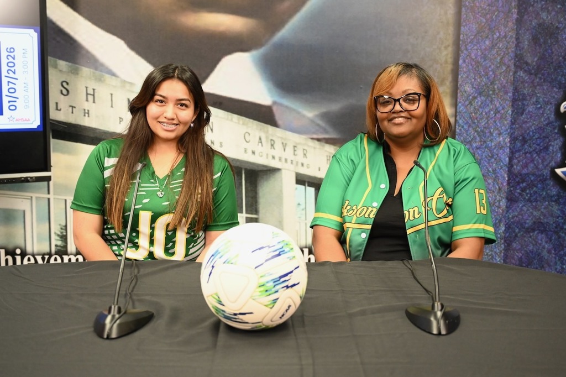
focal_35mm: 44
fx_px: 692
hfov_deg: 44.5
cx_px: 283
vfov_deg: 30.5
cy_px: 188
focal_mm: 44
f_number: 4
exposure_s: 1/200
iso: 2500
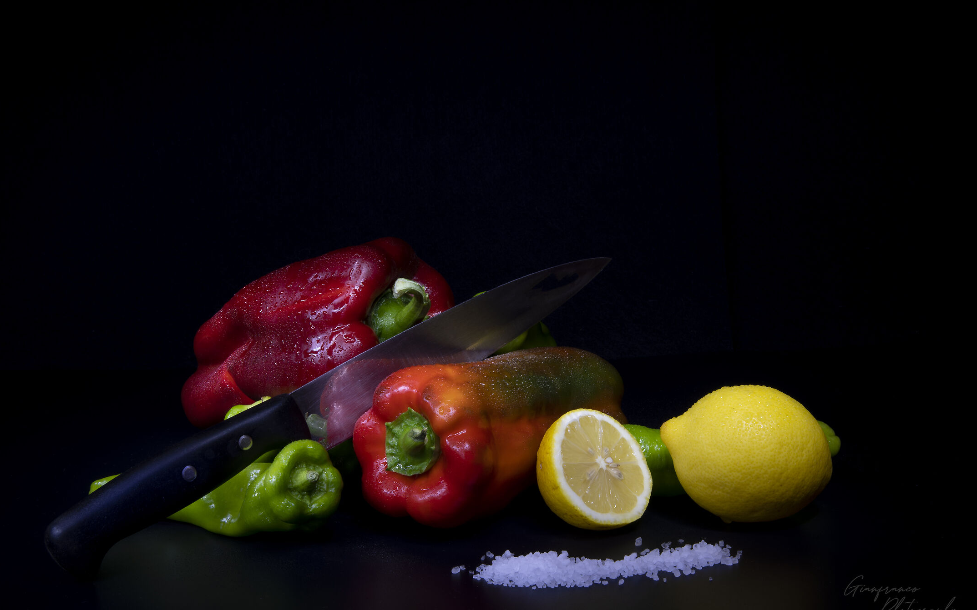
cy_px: 293
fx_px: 1970
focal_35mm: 74
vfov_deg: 17.6
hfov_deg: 27.8
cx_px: 467
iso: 100
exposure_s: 15
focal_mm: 65
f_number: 20
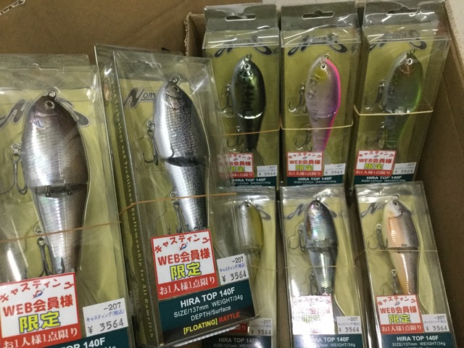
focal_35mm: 31
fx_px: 416
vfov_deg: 45.4
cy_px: 174
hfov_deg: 58.4
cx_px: 232
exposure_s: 1/17
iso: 250
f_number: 2.4
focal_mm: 3.3
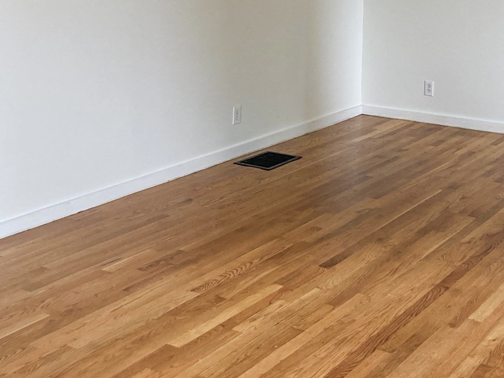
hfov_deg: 32.8
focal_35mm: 57
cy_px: 13
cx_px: 408
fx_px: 830
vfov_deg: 24.6
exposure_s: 1/60
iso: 125
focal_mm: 3.99
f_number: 1.8
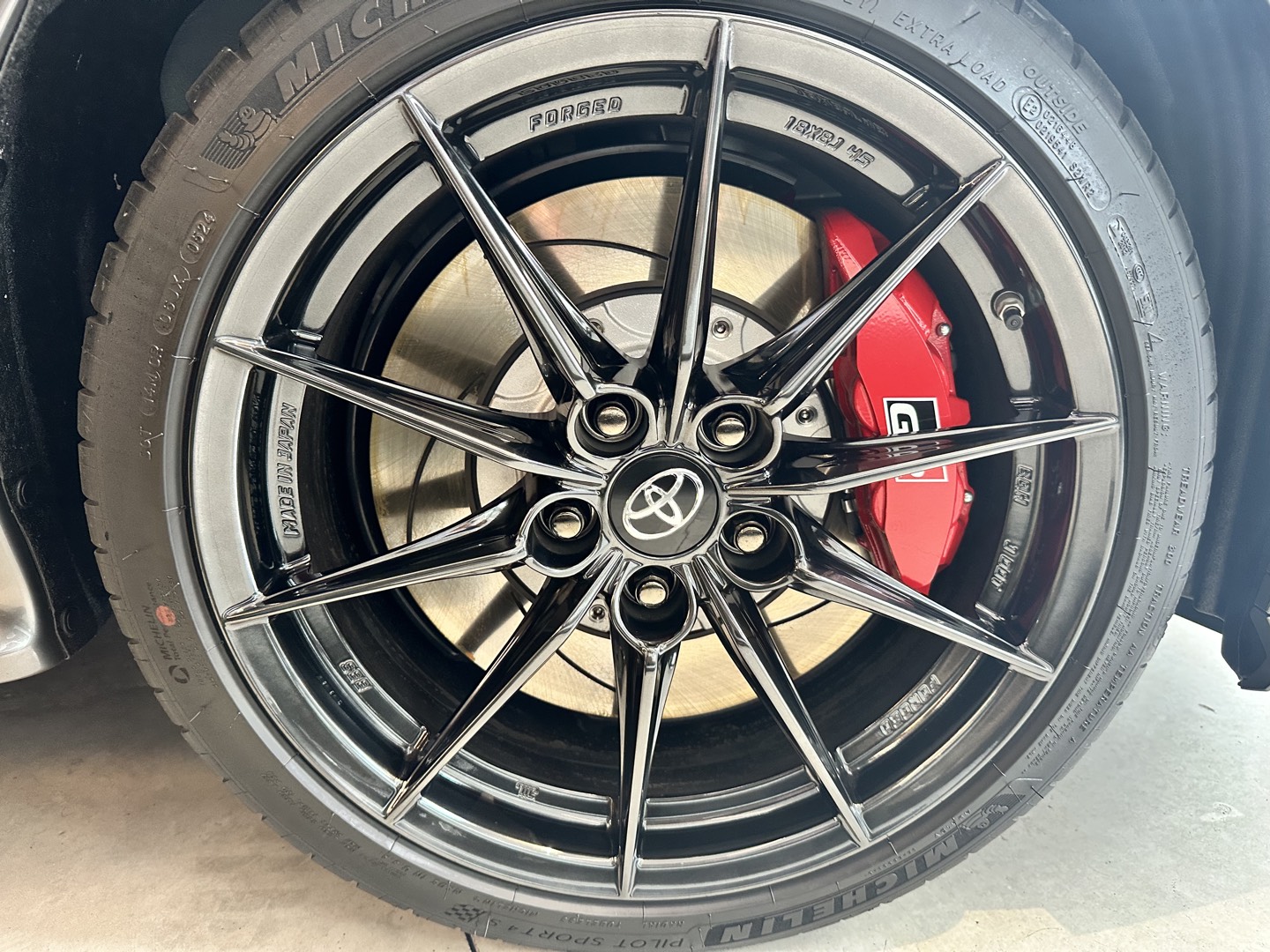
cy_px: 476
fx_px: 881
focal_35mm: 24
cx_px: 635
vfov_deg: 56.8
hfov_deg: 71.6
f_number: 1.78
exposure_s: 1/50
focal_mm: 6.86
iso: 400
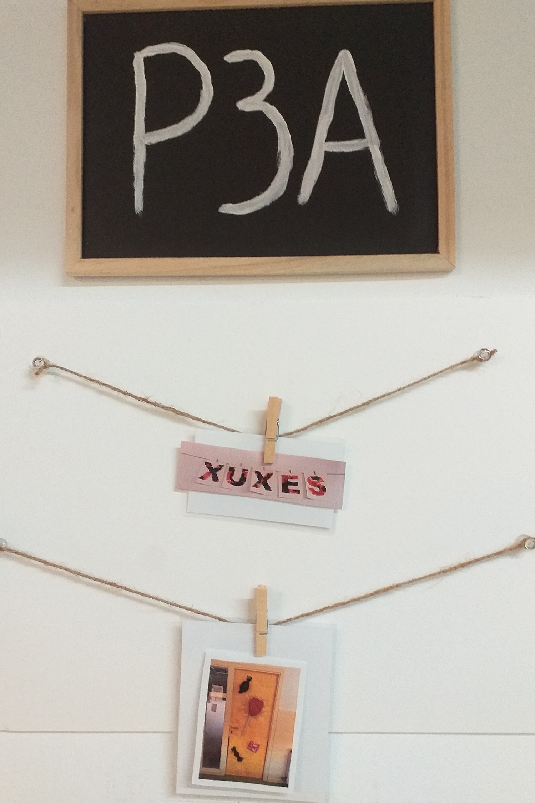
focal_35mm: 29
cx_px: 281
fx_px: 647
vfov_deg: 63.7
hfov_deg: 44.9
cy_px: 394
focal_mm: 3.6
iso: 250
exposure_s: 1/33
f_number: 1.9
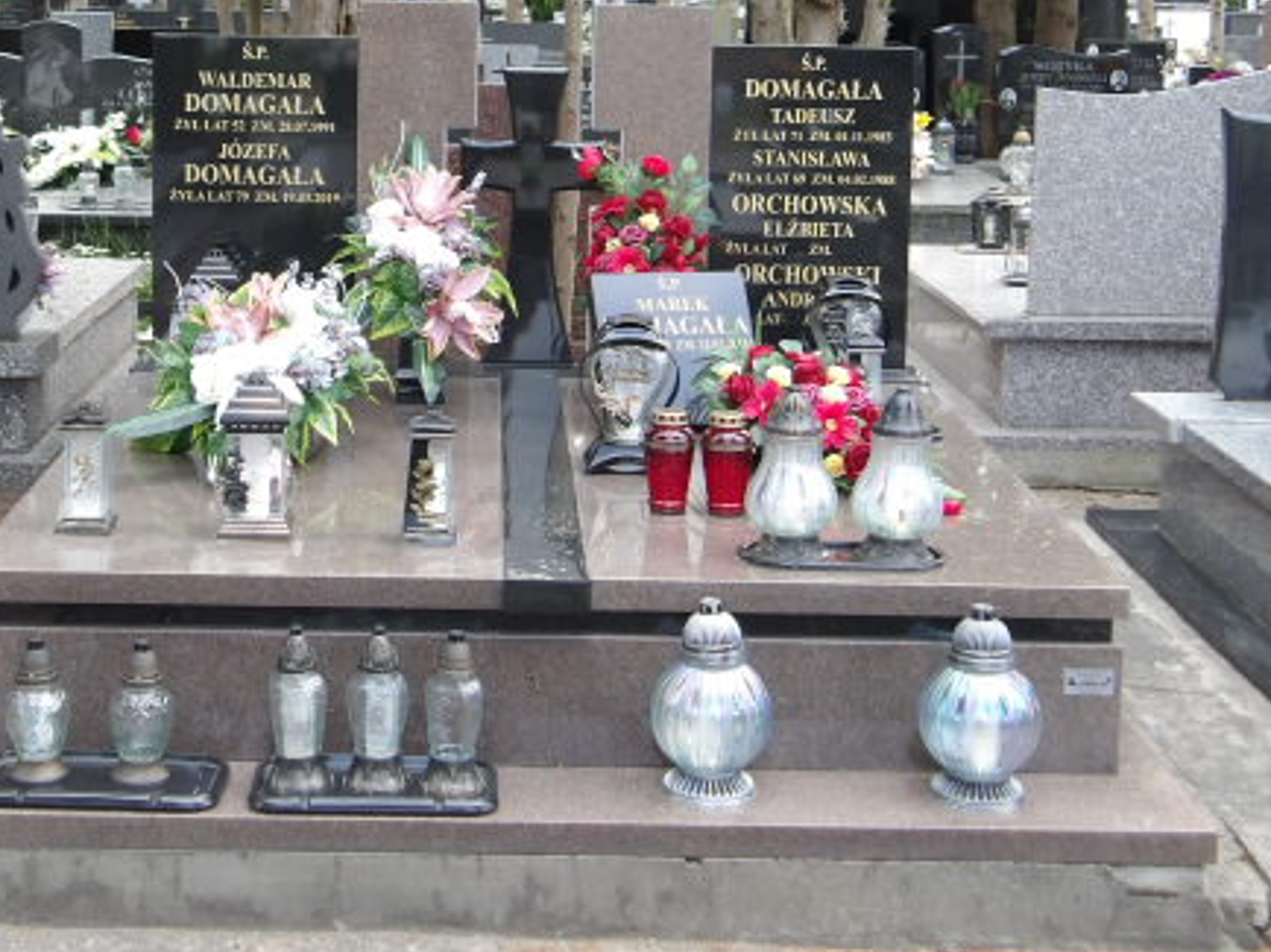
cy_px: 299
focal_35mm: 62
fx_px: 2275
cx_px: 521
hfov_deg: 31.1
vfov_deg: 23.5
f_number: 3.7
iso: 100
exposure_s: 1/84
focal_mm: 7.6
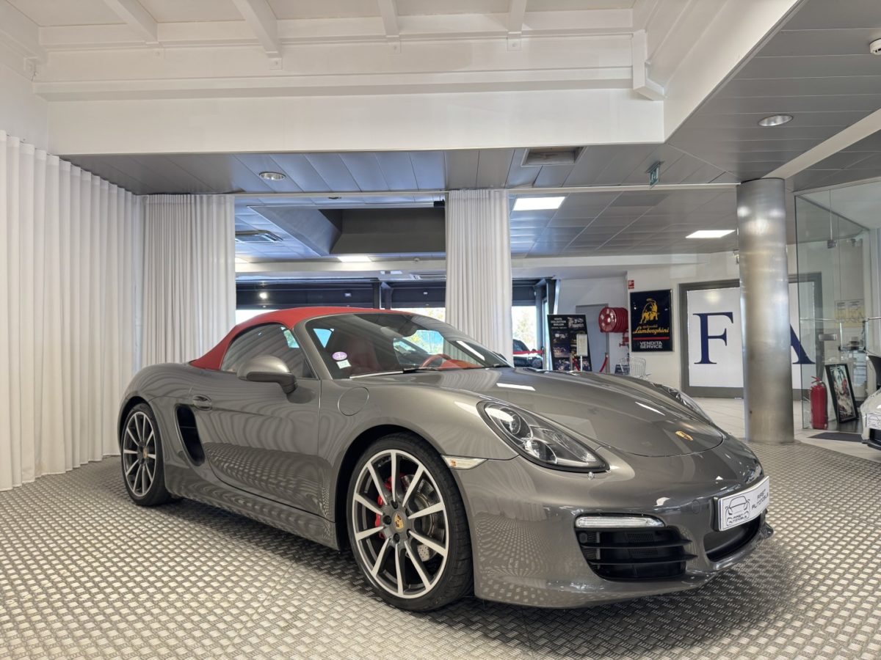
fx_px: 611
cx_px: 440
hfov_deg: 71.6
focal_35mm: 24
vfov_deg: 56.8
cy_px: 330
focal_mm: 6.76
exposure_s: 1/50
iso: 160
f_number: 1.78
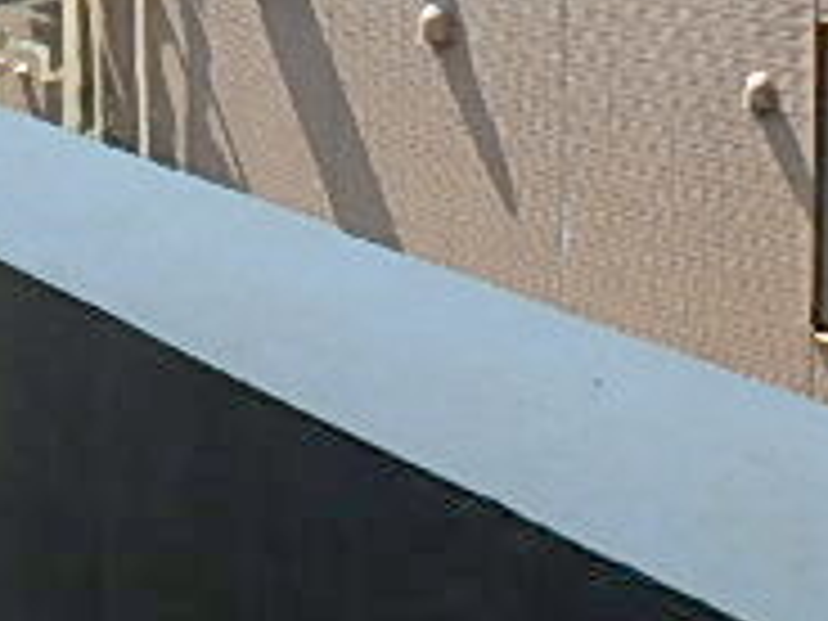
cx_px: 374
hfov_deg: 26.7
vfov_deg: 18.6
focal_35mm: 73
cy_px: -202
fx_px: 1746
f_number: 3.5
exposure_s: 1/640
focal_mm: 3.7
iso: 125
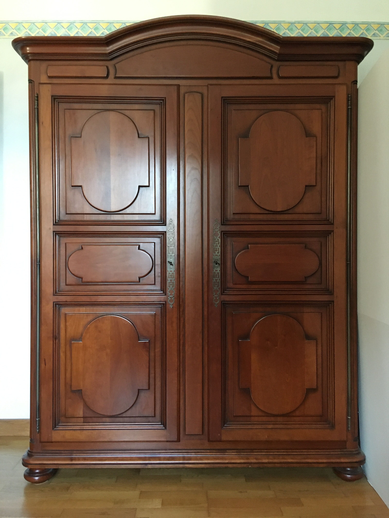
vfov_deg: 61.7
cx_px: 194
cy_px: 259
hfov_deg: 48.2
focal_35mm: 29
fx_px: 435
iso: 250
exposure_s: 1/17
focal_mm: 4.15
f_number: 2.2
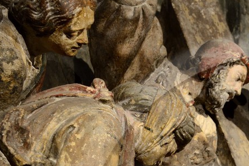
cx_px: 284
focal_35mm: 169
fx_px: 1169
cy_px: 257
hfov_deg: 11.9
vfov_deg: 8.0
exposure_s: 1/13
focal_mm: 48
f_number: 9
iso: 800
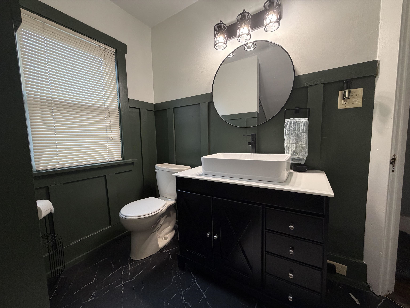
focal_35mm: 14
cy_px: 154
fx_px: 166
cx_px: 205
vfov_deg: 85.7
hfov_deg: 102.1
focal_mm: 2.22
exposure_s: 1/60
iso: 200
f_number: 2.2
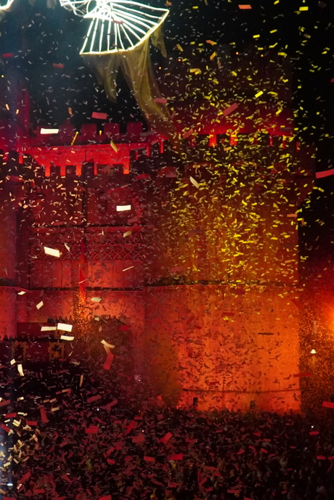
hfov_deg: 27.9
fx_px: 653
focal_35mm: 47
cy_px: 282
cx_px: 55
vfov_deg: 41.8
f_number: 4
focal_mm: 18
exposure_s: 1/500
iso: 6400
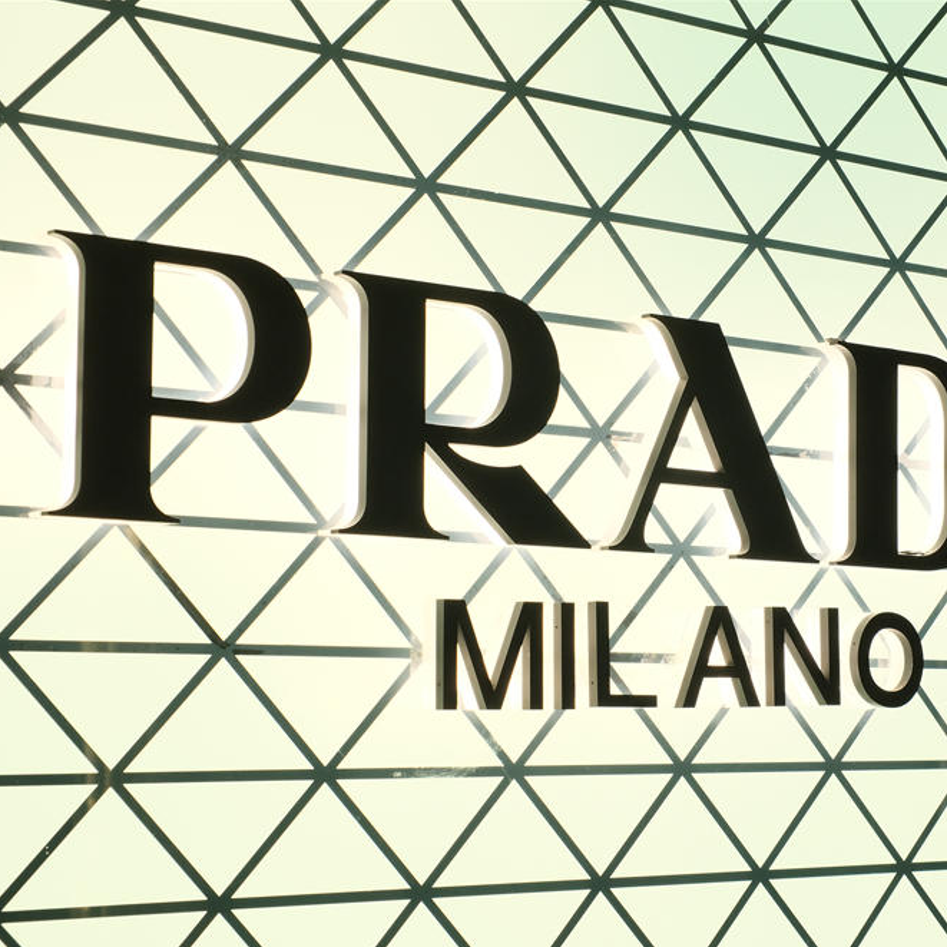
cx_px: 632
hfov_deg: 21.3
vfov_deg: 21.4
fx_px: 2507
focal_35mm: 81
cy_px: 476
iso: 1250
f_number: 7.1
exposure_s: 1/100
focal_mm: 42
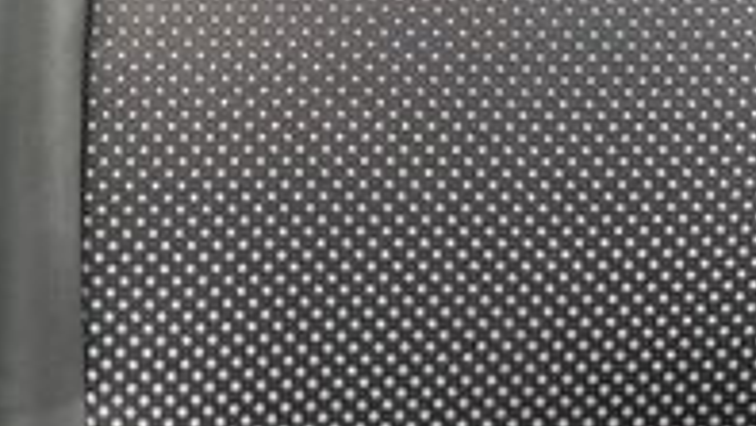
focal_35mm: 85
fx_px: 1705
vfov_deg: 13.5
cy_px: -192
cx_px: -42
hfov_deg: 23.7
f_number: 1.78
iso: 200
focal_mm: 6.76
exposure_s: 1/129
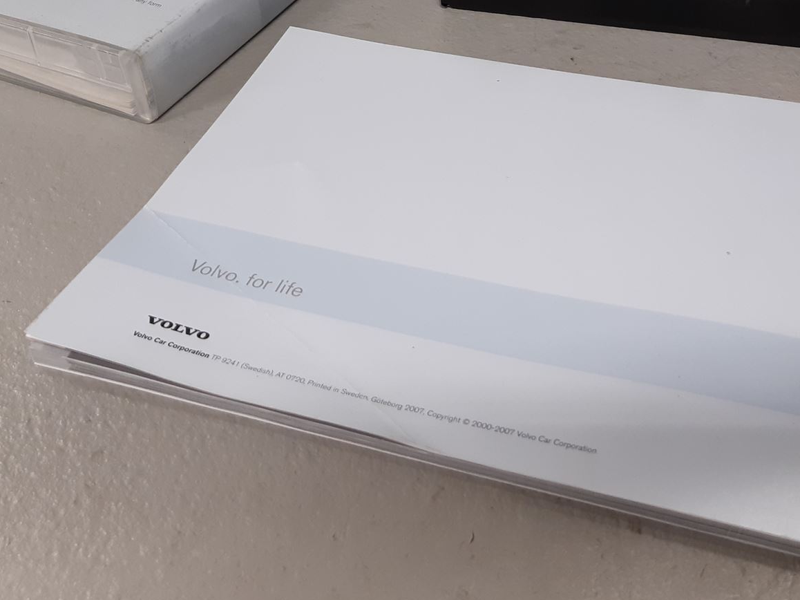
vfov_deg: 30.5
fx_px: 1063
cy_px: 99
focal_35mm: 46
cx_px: 485
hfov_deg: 41.0
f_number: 1.7
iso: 100
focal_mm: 3.93
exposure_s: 1/60
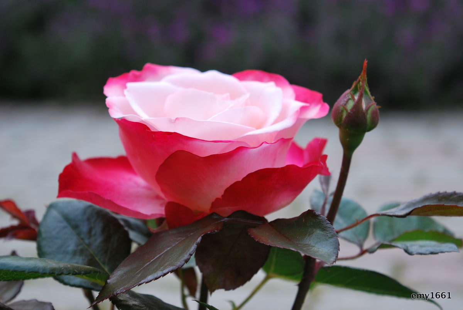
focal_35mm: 82
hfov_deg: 24.6
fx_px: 1063
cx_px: 232
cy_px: 155
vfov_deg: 16.6
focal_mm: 55
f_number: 5.6
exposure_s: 1/60
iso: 400
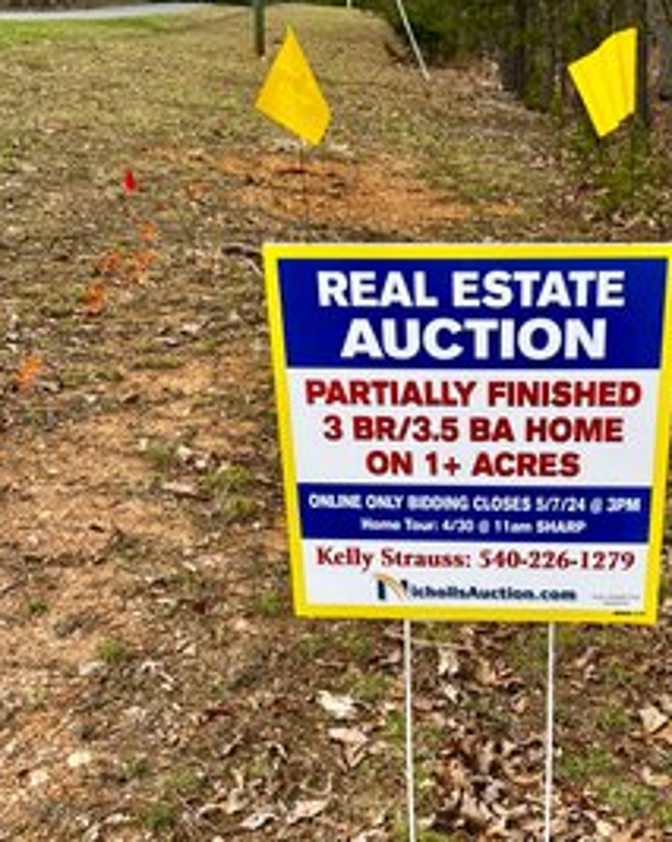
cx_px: 472
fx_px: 1121
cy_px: 563
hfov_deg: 33.0
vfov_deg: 40.7
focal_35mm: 45
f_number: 1.5
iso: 50
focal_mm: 5.7
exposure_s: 1/2208
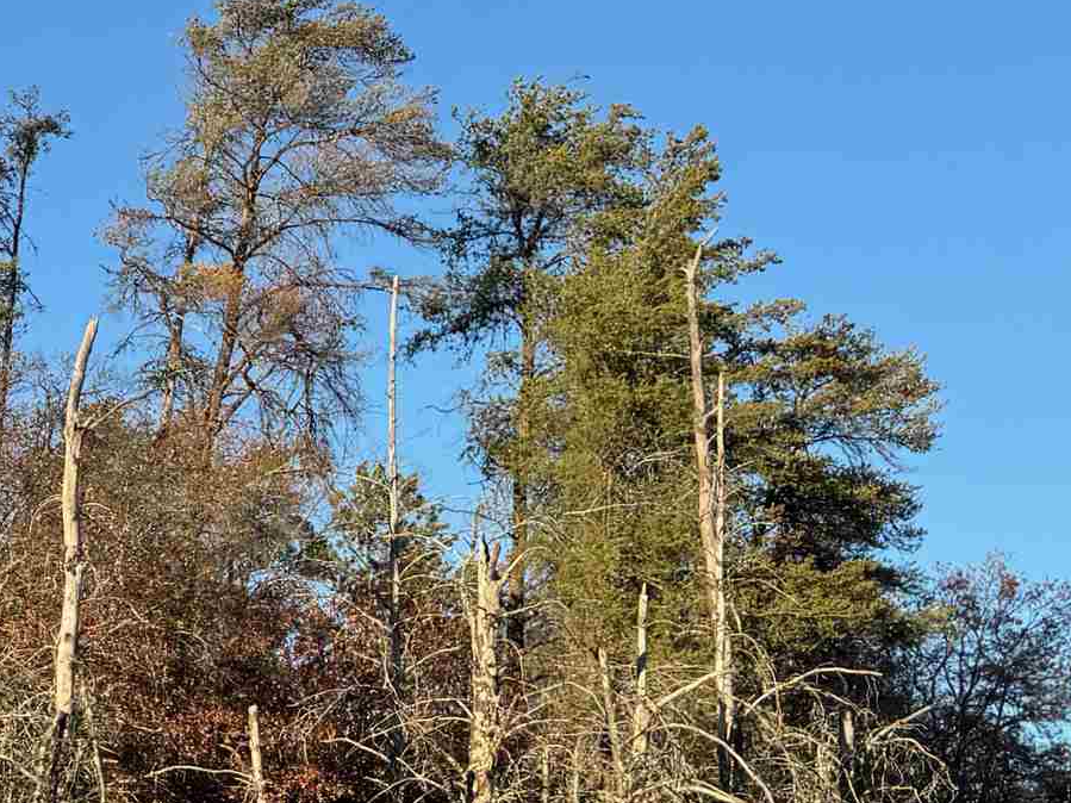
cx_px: -254
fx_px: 2537
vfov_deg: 17.5
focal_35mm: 82
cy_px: 828
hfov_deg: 21.9
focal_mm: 6.76
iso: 80
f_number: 1.78
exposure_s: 1/1980
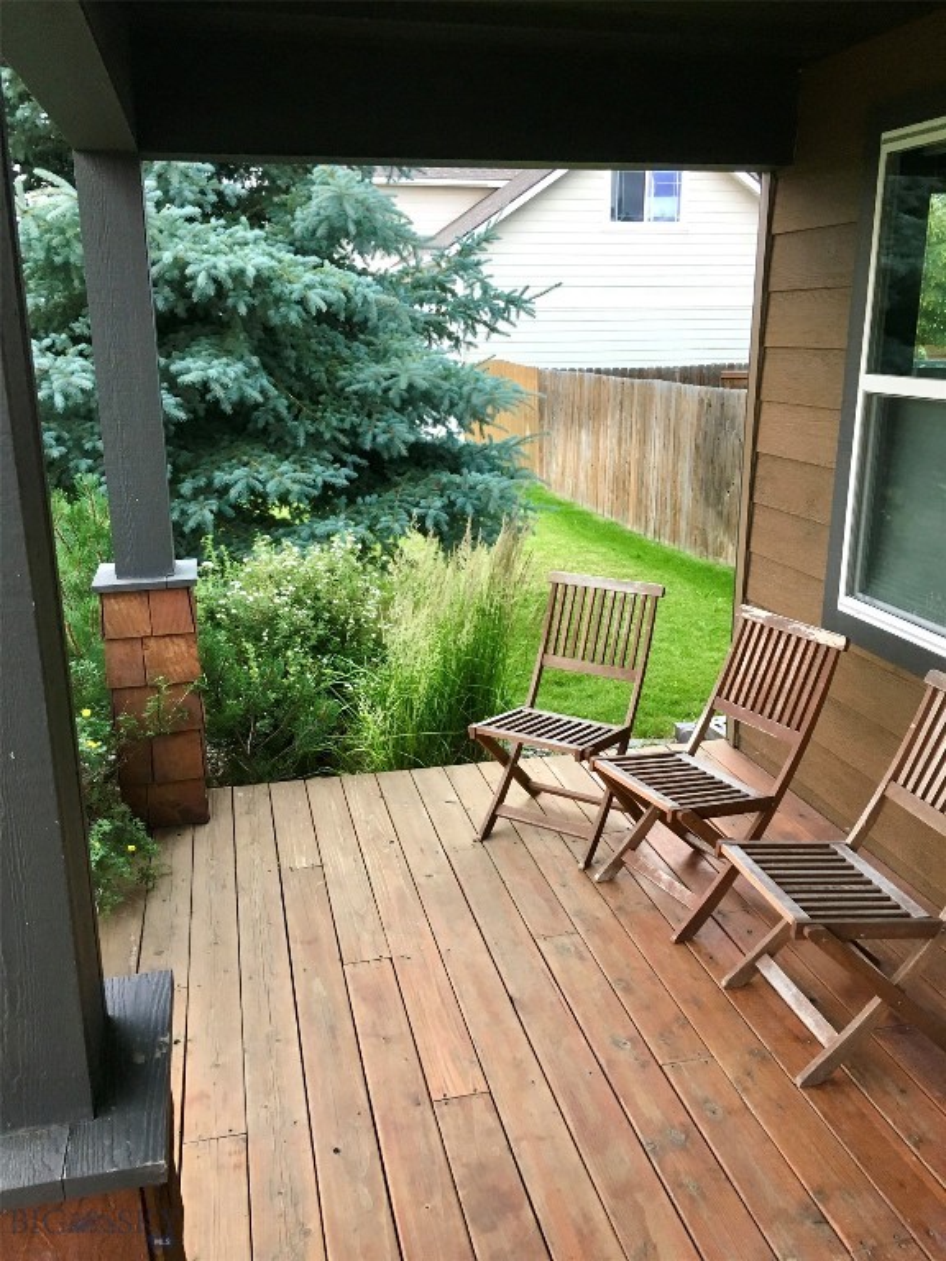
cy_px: 630
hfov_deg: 48.2
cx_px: 473
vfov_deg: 61.7
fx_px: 1057
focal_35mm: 29
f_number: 2.2
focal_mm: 4.15
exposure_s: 1/30
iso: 80
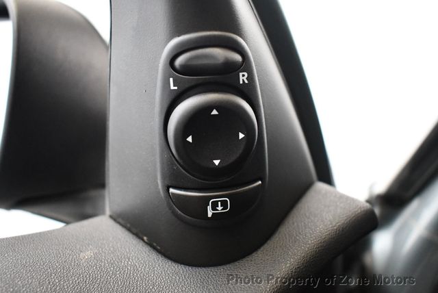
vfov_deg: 36.9
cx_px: 219
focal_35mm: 36
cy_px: 146
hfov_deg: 53.1
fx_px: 438
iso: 3200
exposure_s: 1/100
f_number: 3.5
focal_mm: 18
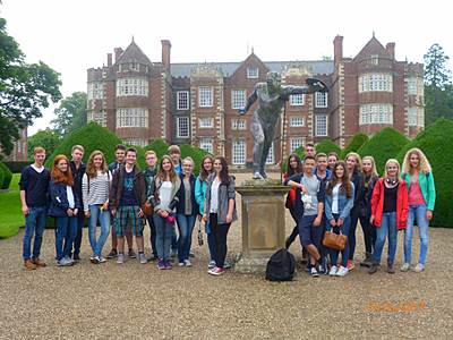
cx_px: 226
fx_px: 576
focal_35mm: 44
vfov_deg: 32.9
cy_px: 170
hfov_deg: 42.9
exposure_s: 1/80
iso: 100
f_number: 3.4
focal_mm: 7.9
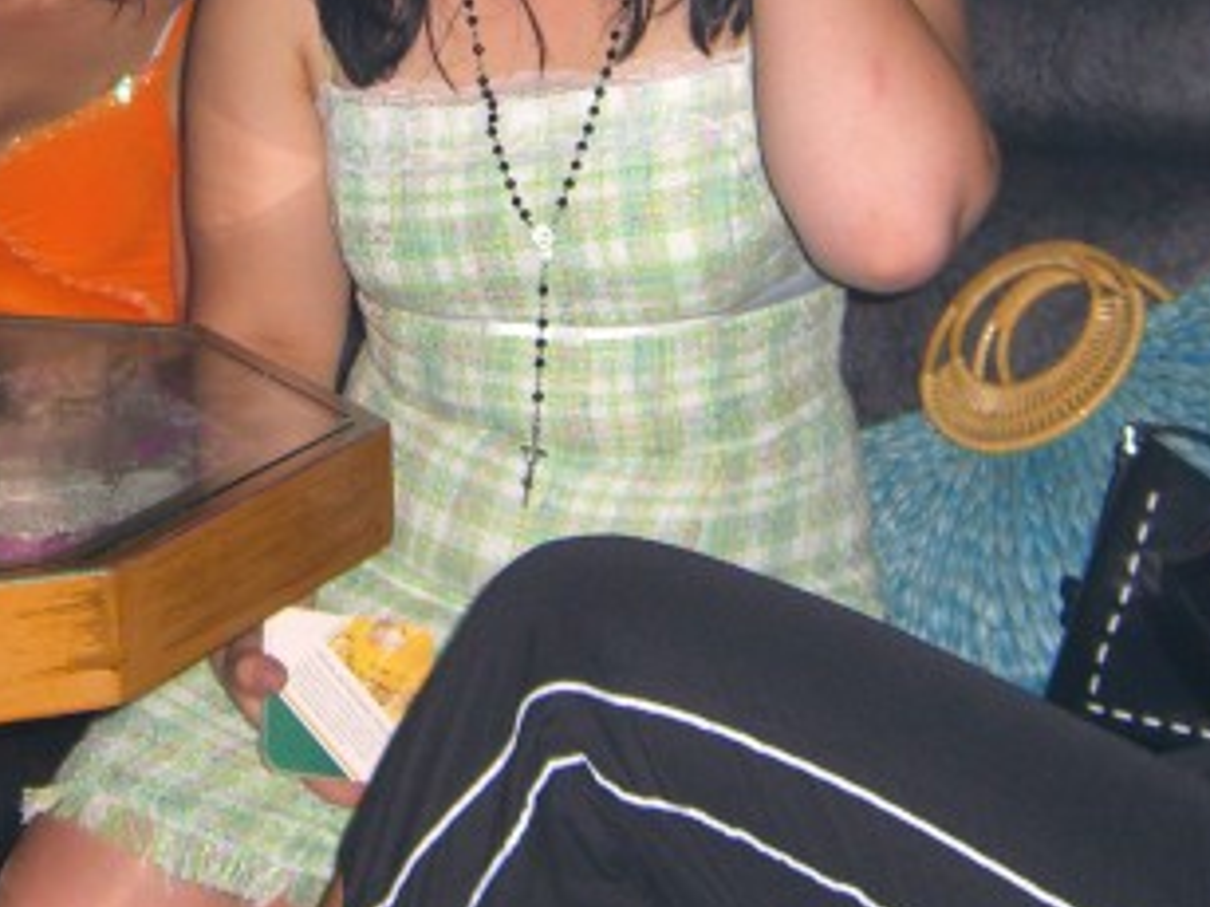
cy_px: -32
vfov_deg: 14.7
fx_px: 3459
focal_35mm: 99
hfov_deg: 19.8
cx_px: 390
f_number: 2.8
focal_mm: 7.9
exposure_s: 1/60
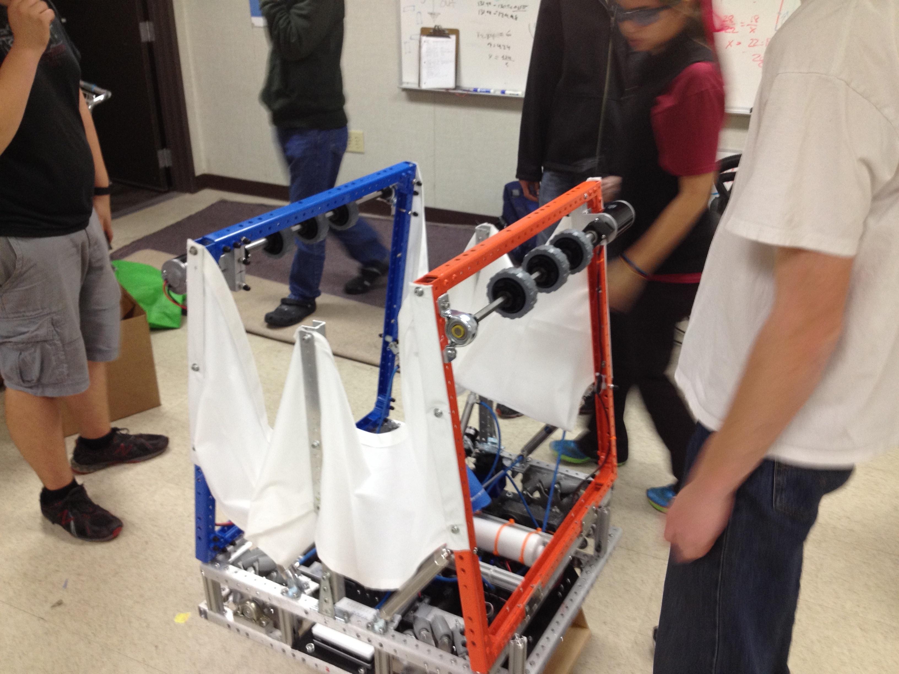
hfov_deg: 52.6
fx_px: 909
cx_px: 450
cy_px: 337
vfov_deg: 40.7
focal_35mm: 35
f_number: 2.4
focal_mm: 4.28
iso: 100
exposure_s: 1/20
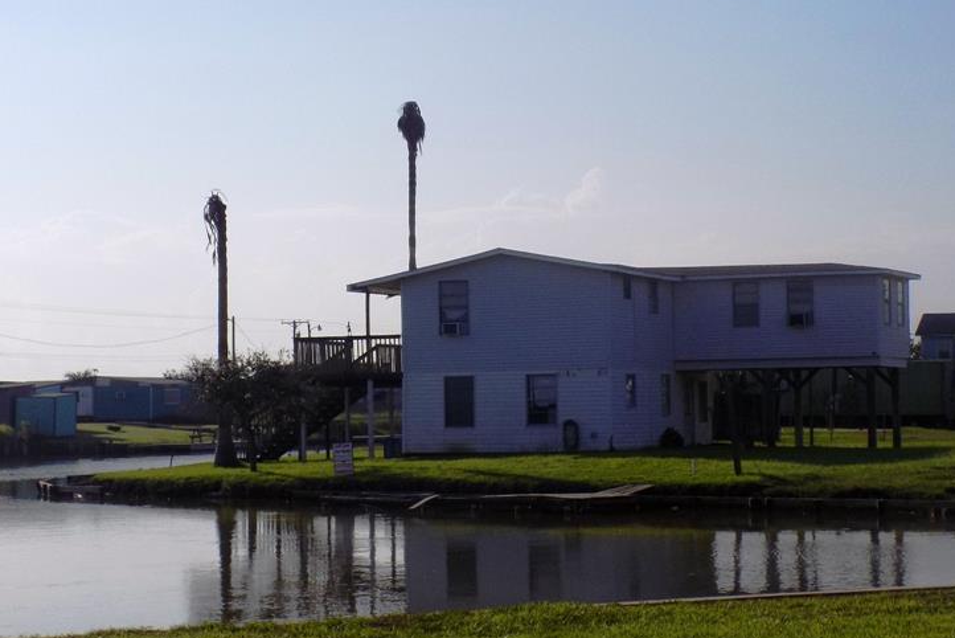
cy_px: 275
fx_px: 2309
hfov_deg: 23.3
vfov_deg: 15.7
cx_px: 401
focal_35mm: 87
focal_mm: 10.5
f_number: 12.8
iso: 80
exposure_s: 1/250
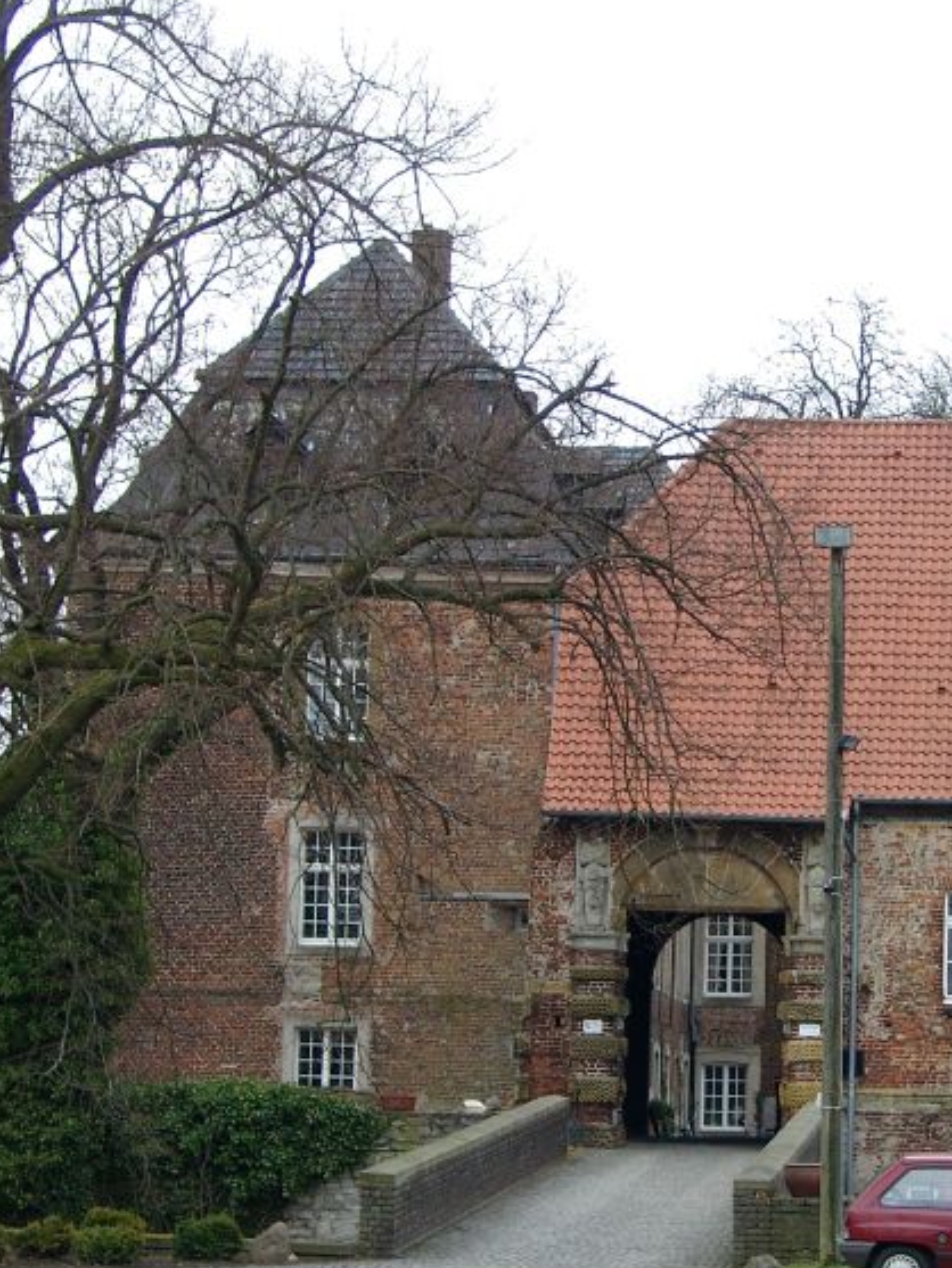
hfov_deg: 13.2
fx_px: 4105
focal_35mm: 112
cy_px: 674
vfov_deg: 17.6
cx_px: 720
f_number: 2.8
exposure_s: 1/108
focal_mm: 16.05
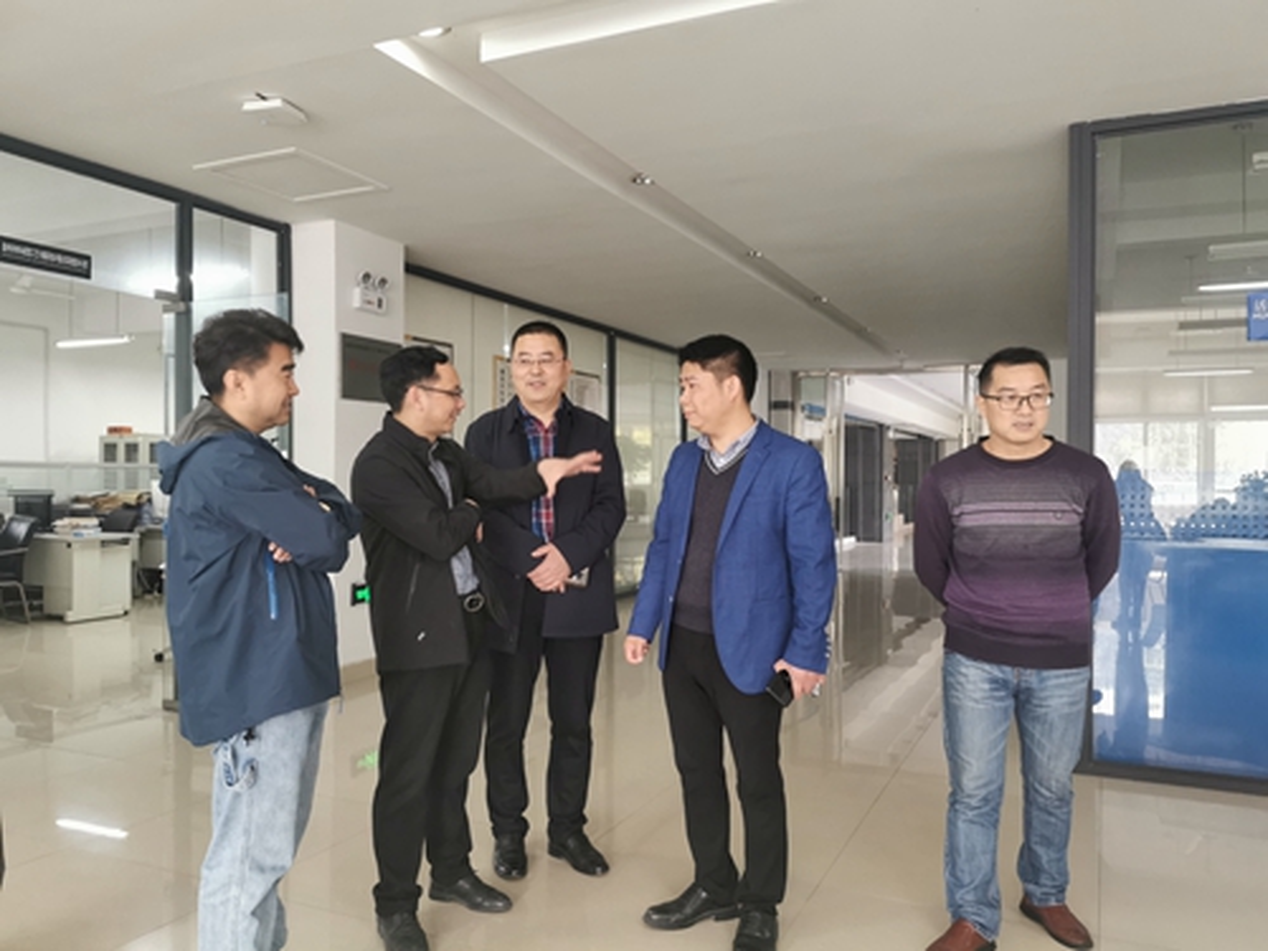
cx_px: 634
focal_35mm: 27
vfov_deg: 51.4
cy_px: 476
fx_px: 989
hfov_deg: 65.3
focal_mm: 5.56
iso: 200
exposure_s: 1/50
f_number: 1.6
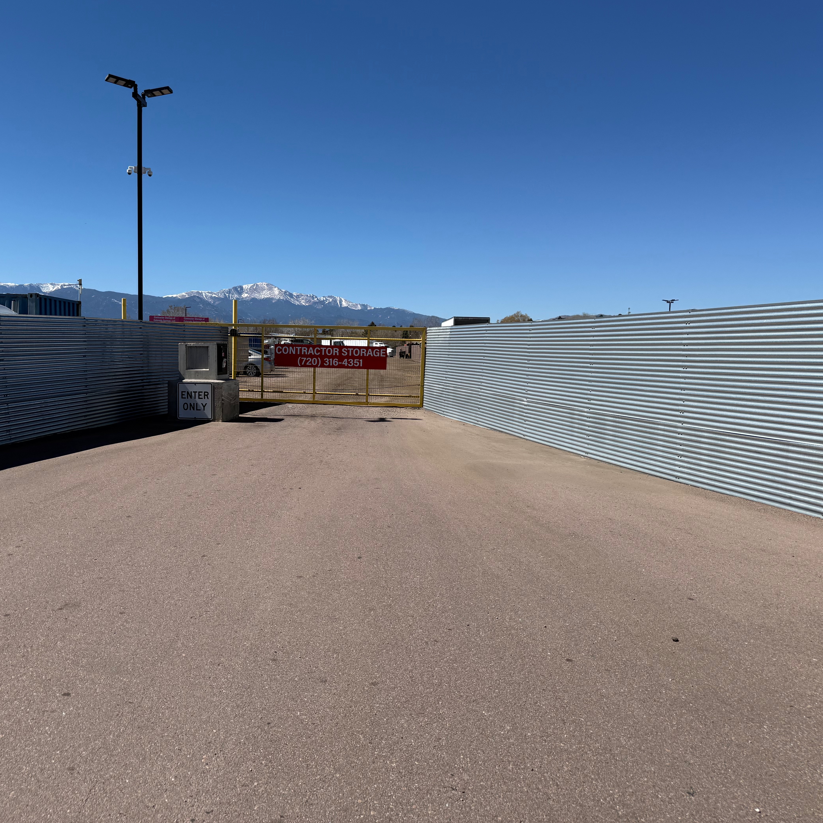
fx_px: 780
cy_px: 401
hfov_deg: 54.9
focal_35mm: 29
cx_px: 301
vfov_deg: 55.6
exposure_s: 1/6711
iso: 80
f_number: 1.78
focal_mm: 6.76
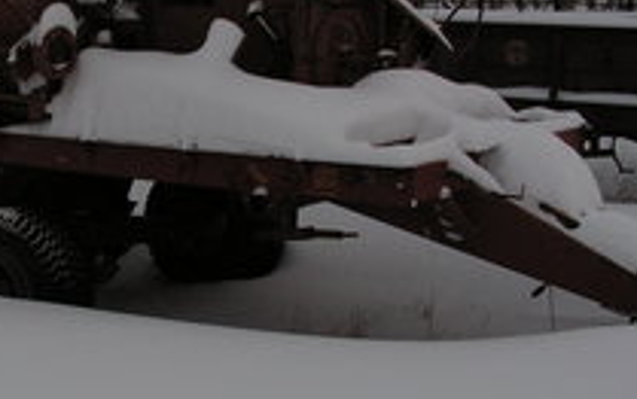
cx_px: 101
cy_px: 152
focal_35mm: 73
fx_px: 1268
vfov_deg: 17.9
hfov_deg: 27.5
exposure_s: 1/400
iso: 50
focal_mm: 6
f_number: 4.8
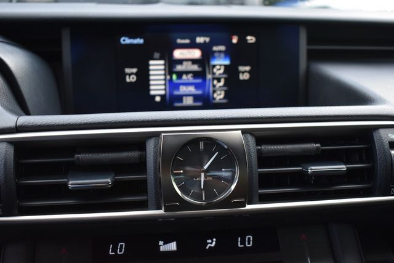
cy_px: 132
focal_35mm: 45
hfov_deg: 43.6
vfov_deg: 29.9
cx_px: 197
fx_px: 493
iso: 900
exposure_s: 1/125
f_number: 4.2
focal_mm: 30
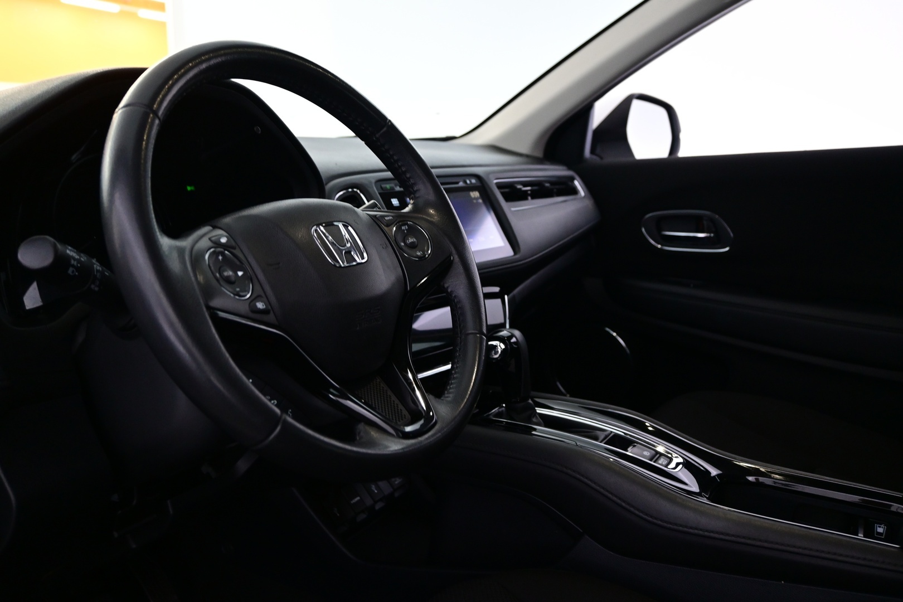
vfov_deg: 42.6
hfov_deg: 60.7
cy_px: 301
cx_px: 452
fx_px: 771
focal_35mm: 31
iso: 1400
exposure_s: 1/30
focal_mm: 20.5
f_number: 3.8
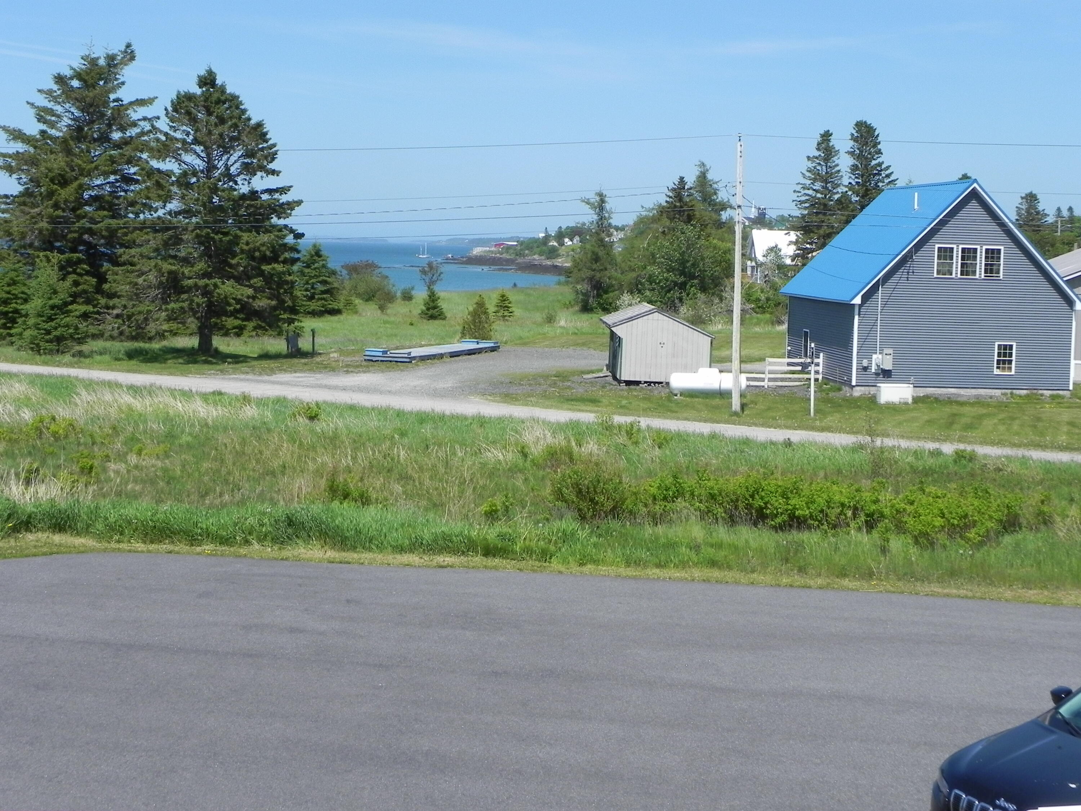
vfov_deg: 31.5
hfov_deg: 41.2
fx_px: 1437
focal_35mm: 46
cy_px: 406
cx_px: 540
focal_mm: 8.2
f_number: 7.1
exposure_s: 1/361
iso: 160
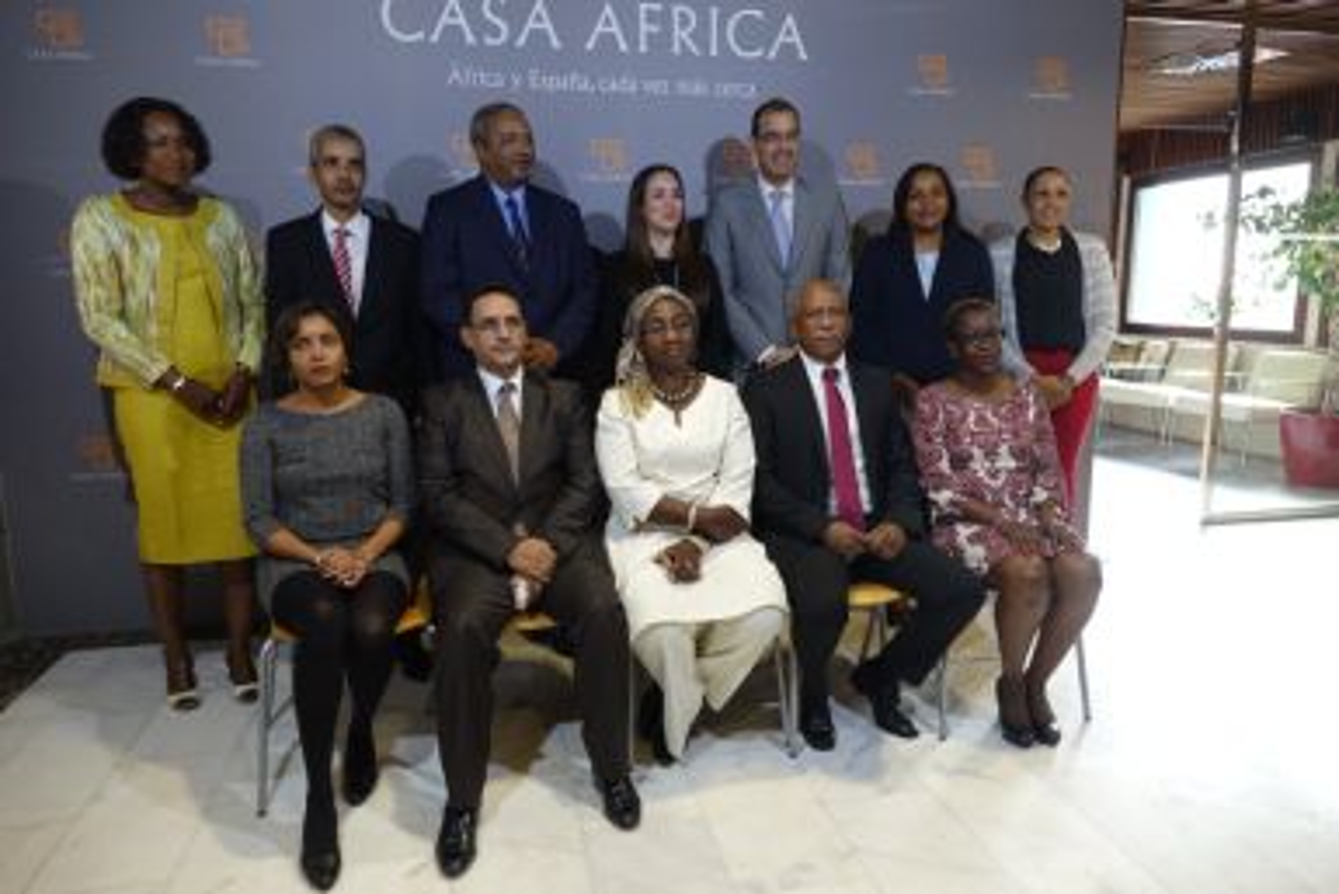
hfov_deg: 71.5
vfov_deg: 51.3
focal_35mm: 25
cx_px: 670
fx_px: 930
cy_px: 447
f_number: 2.8
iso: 400
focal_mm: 8.99
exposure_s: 1/30
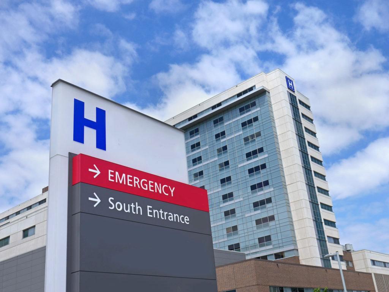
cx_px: 194
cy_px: 146
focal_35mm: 40
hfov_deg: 46.8
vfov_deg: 36.0
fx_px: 450
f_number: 5.6
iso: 200
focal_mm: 20
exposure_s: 1/1600
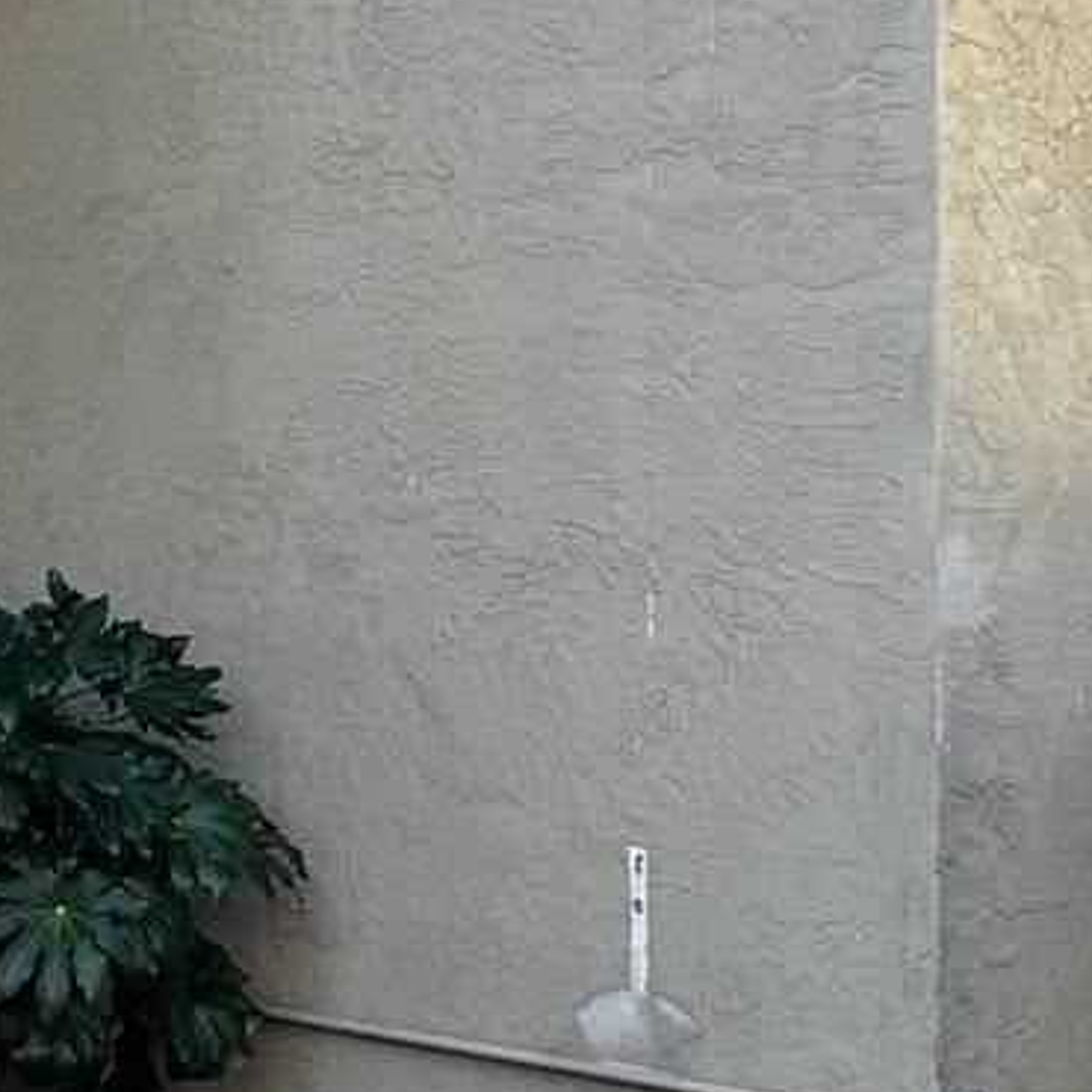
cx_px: -65
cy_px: 47
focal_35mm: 132
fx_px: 4711
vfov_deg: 13.1
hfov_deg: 13.0
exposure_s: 1/435
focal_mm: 6.86
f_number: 1.78
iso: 80
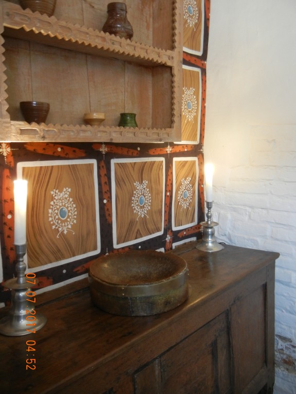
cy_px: 197
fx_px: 342
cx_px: 148
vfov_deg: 60.0
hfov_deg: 46.8
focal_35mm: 30
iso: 400
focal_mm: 5.4
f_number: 3.5
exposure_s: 1/16
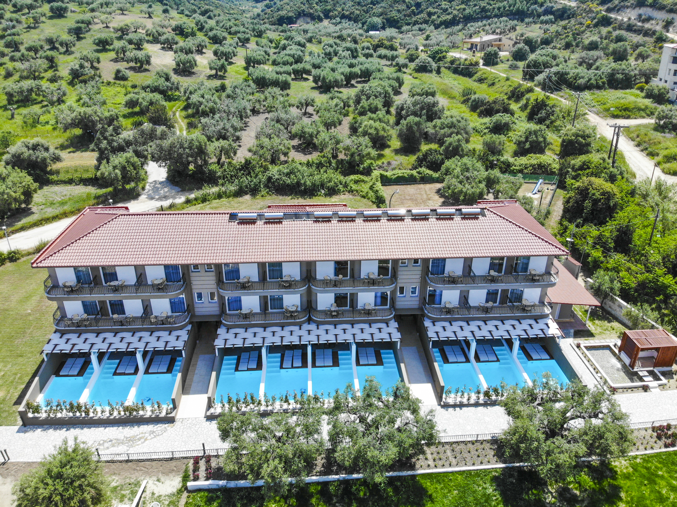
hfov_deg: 71.6
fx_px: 469
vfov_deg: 56.8
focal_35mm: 24
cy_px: 254
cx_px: 338
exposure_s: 1/450
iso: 100
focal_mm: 4.5
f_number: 2.8
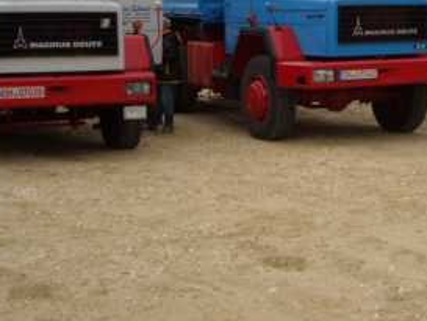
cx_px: 313
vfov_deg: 17.5
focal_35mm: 82
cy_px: -14
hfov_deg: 23.6
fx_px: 1012
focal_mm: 5.7
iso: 64
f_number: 2.8
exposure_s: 1/337
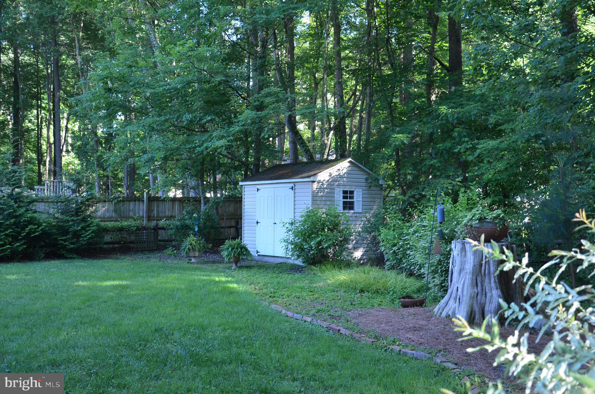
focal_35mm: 39
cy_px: 197
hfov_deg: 49.6
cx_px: 298
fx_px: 643
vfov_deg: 34.1
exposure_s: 1/80
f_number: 4.5
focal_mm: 26
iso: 400
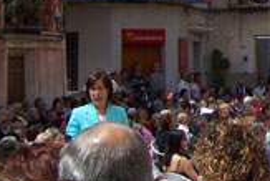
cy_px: -78
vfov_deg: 10.7
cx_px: 426
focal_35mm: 125
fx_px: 938
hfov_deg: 15.0
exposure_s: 1/350
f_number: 5.6
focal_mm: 5.6
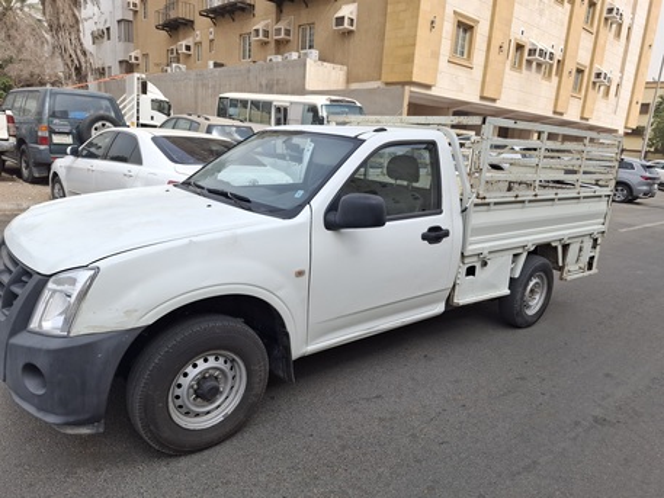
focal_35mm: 23
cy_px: 249
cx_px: 332
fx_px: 441
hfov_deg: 73.9
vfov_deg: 58.9
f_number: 1.8
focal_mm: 5.54
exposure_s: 1/833
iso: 50
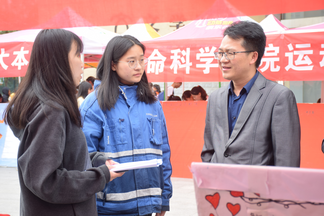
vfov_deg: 21.6
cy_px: 108
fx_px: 567
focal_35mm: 63
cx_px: 162
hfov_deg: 31.9
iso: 320
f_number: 5
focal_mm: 42
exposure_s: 1/320
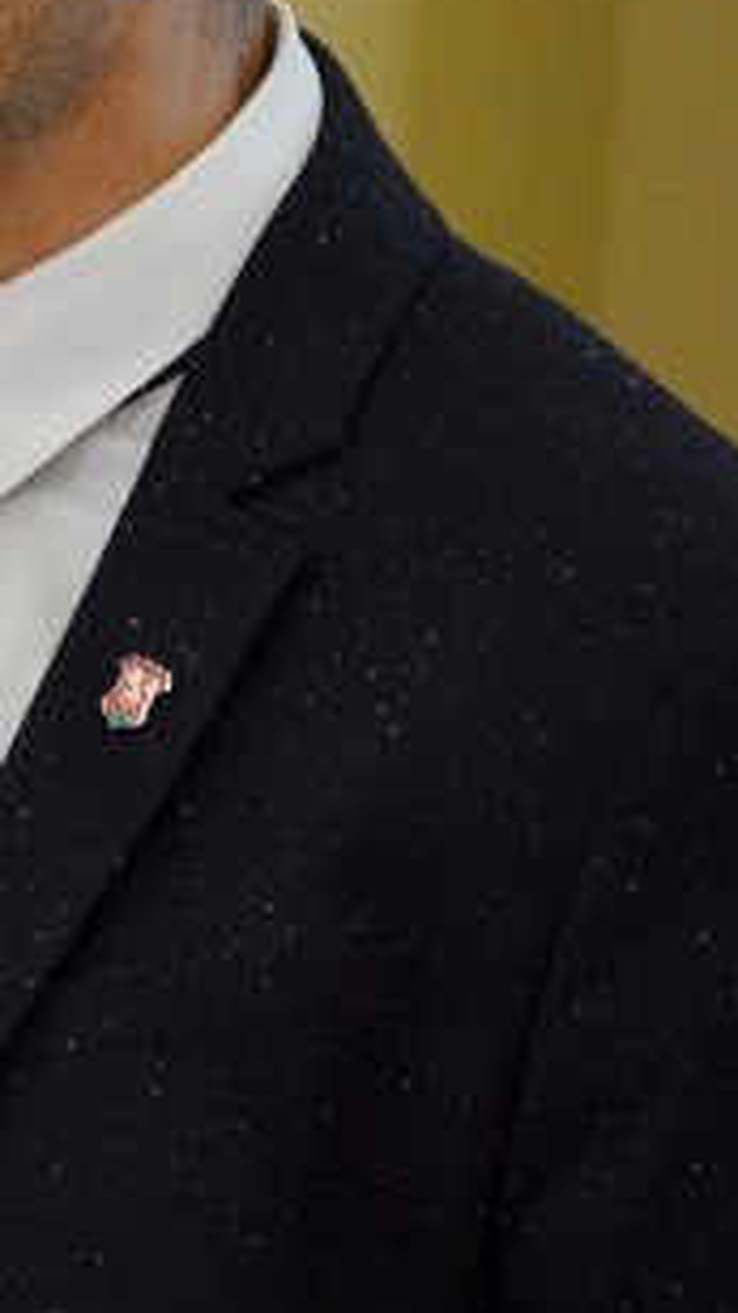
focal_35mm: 740
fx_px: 25762
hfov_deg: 1.6
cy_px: 192
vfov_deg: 2.9
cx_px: -1041
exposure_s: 1/40
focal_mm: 145
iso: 800
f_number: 5
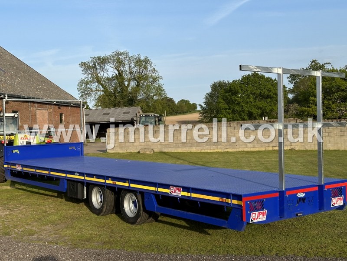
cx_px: 174
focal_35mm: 48
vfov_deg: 30.3
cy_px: 130
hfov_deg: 39.7
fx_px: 481
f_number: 1.78
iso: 64
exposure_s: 1/2358
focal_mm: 6.86
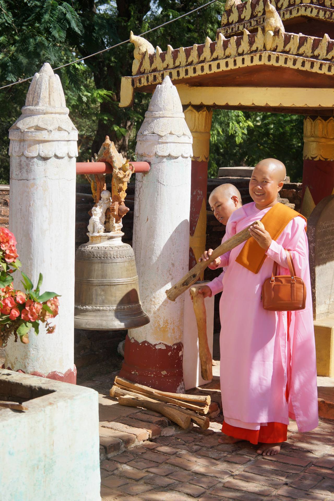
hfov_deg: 19.5
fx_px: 974
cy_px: 250
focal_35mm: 70
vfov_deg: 28.8
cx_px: 167
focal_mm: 70
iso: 100
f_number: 8
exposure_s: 1/250
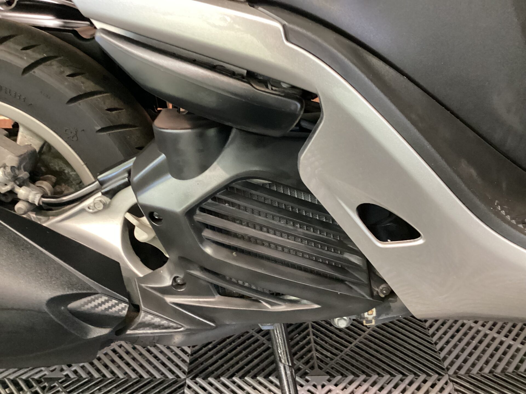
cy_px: 197
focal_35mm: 31
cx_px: 263
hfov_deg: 58.4
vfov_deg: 45.4
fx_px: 471
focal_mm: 3.3
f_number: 2.4
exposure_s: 1/30
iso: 640
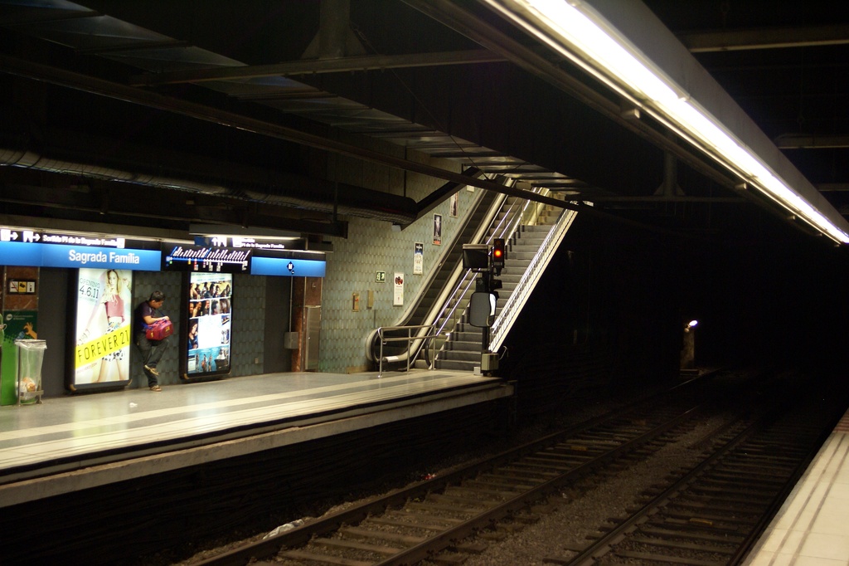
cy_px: 283
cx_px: 424
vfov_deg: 29.8
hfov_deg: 43.6
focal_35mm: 45
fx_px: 1061
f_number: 3.5
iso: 400
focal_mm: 30
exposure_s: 1/20
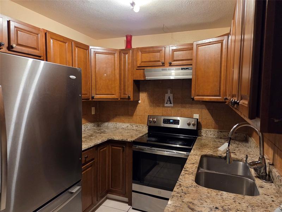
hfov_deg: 73.9
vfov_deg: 58.9
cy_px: 106
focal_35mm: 23
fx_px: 187
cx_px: 141
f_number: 1.8
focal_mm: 5.4
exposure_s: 1/120
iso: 1000
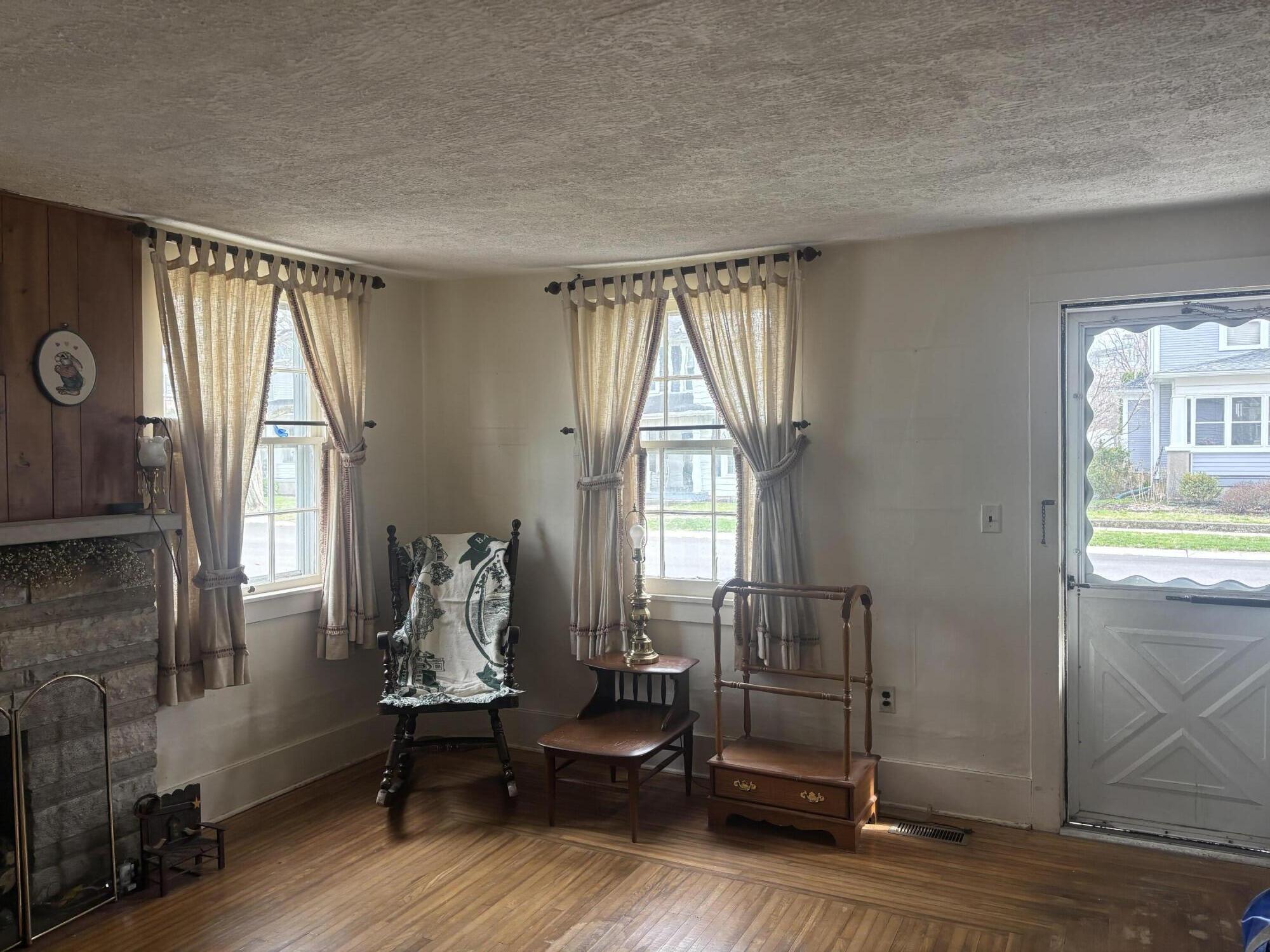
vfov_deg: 53.1
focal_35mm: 26
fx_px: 954
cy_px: 476
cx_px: 635
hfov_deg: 67.3
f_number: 1.6
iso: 80
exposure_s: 1/121
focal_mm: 5.96
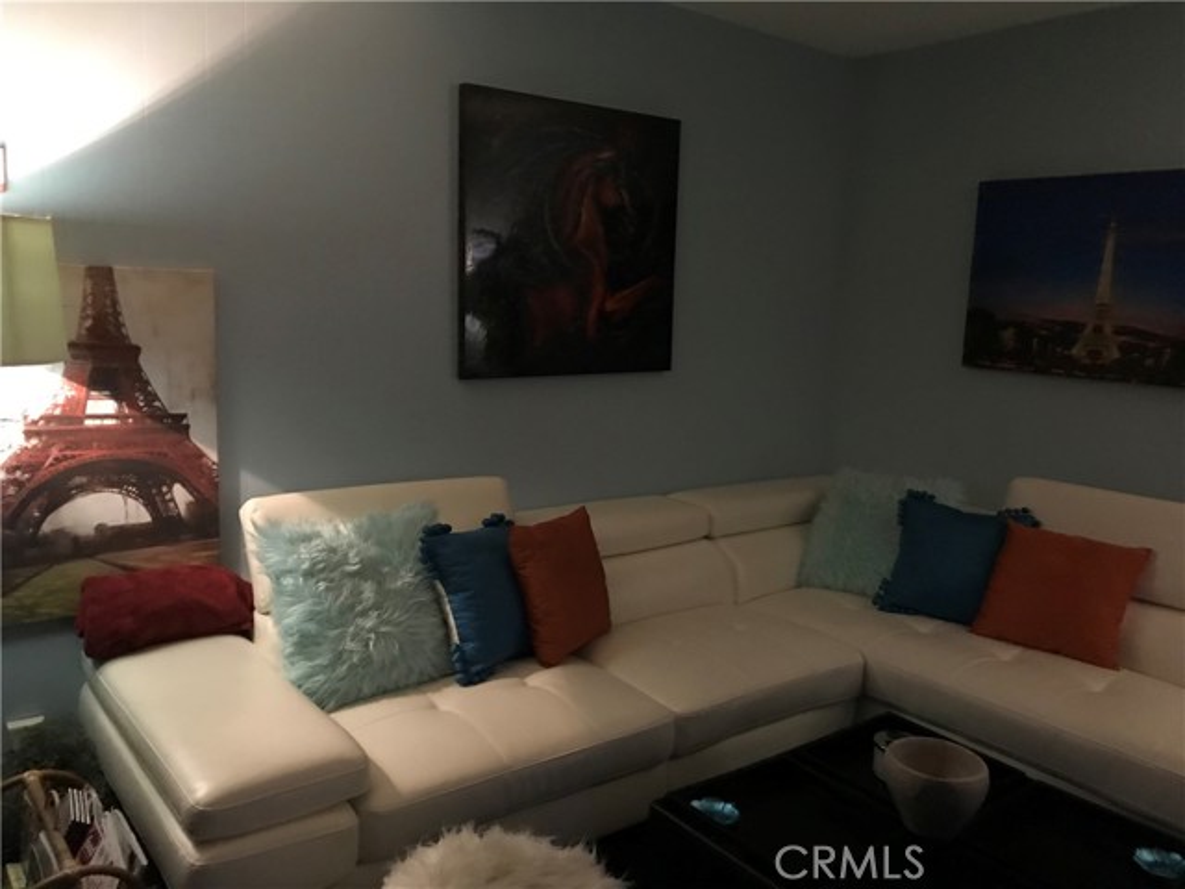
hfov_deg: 63.4
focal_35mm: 28
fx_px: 959
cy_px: 444
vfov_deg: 49.7
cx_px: 592
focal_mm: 3.99
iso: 100
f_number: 1.8
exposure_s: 1/4
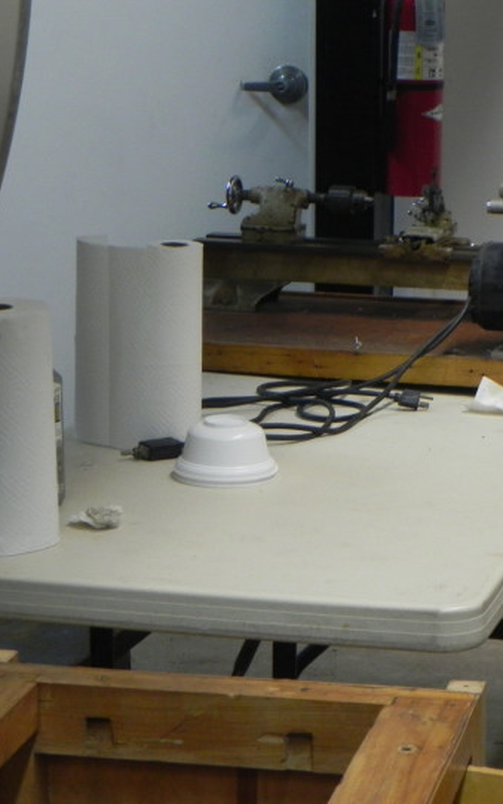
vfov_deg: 19.5
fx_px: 2346
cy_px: 403
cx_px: 476
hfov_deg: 12.1
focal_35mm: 107
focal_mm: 13.4
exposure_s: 1/27.5
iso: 400
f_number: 4
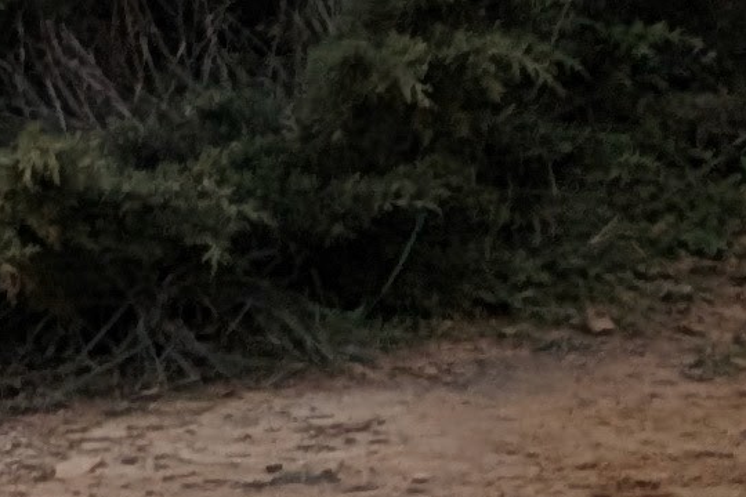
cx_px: -2046
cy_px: -134
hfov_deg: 7.9
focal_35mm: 189
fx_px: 3916
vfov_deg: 7.2
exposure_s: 1/241
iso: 18
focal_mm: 6.9
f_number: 1.68
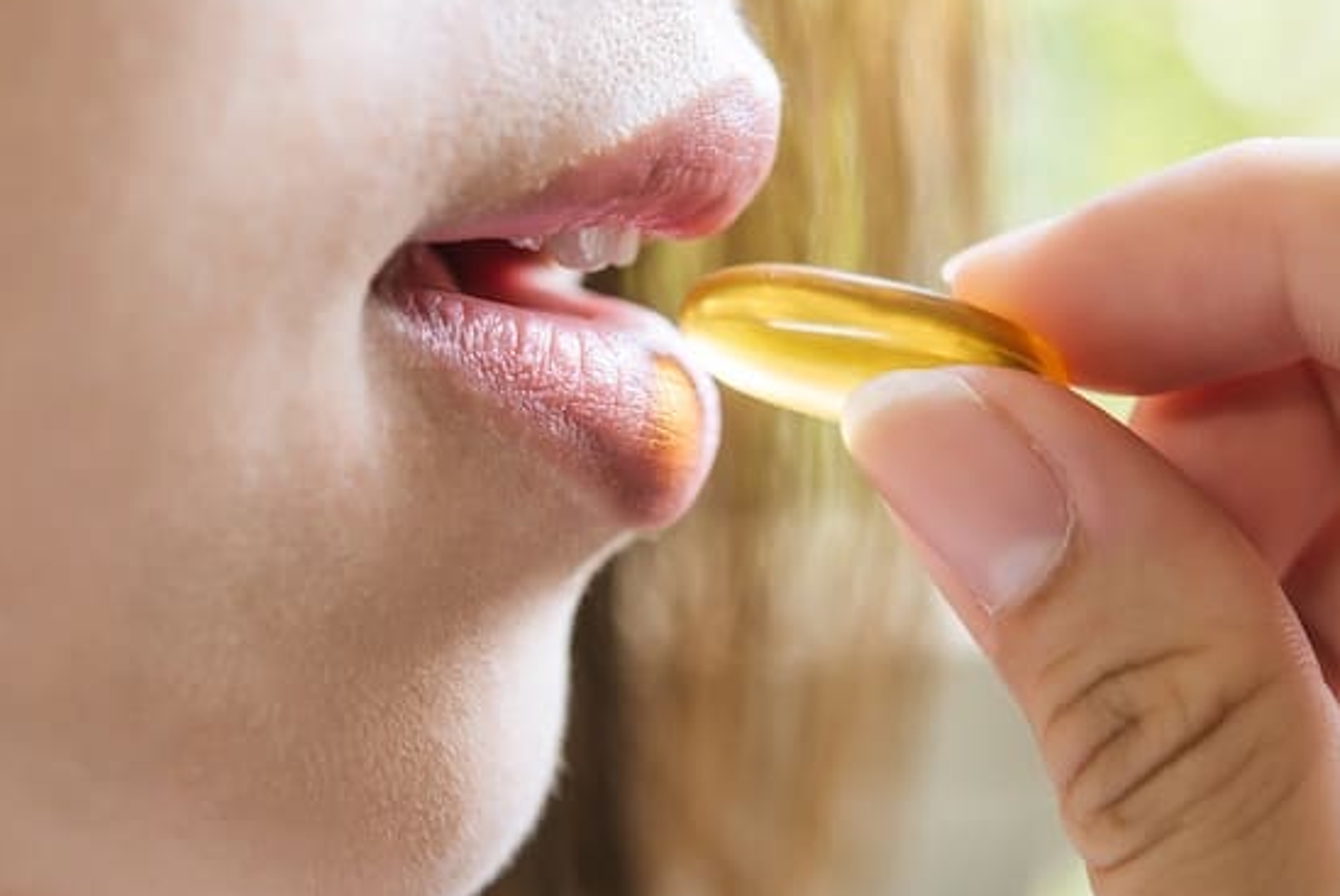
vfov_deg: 11.6
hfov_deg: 17.3
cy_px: 431
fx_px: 4396
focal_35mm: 118
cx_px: 881
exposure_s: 1/100
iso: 250
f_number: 5
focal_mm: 60
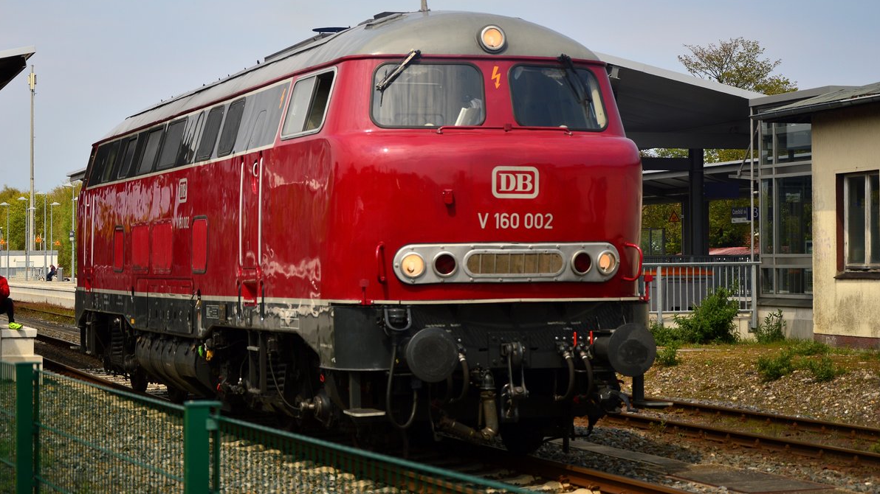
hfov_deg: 26.9
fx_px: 1843
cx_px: 438
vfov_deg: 15.3
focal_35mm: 79
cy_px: 202
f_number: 5.6
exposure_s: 1/800
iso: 100
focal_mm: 50
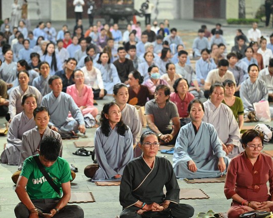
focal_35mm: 136
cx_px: 135
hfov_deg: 14.2
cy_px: 109
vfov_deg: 11.4
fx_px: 1099
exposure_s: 1/100
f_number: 4.5
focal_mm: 120
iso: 16000
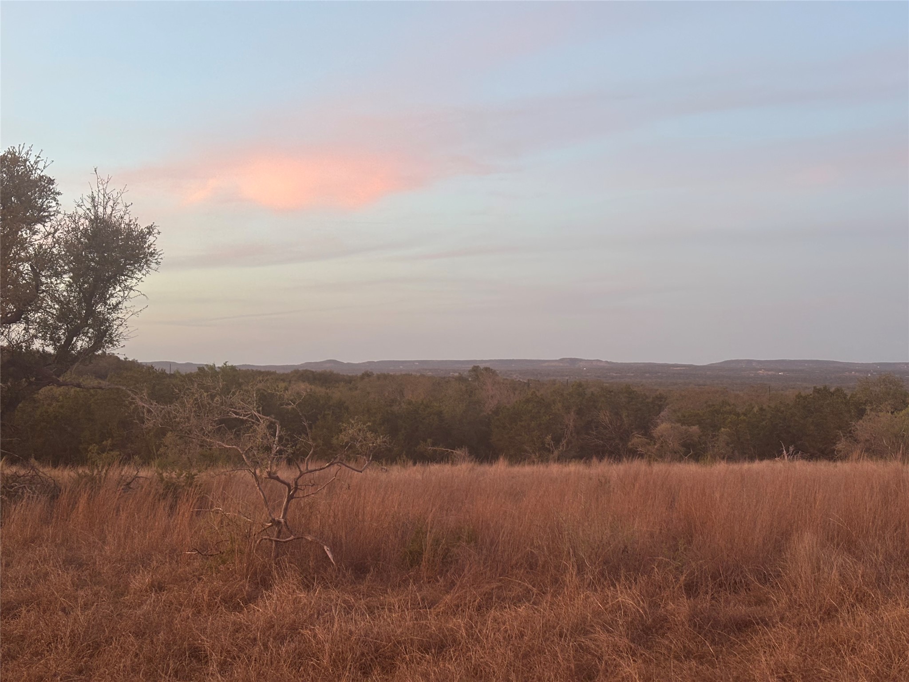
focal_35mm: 52
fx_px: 1365
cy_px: 341
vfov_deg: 28.0
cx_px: 454
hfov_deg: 36.8
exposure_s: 1/60
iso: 80
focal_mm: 5.96
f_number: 1.6
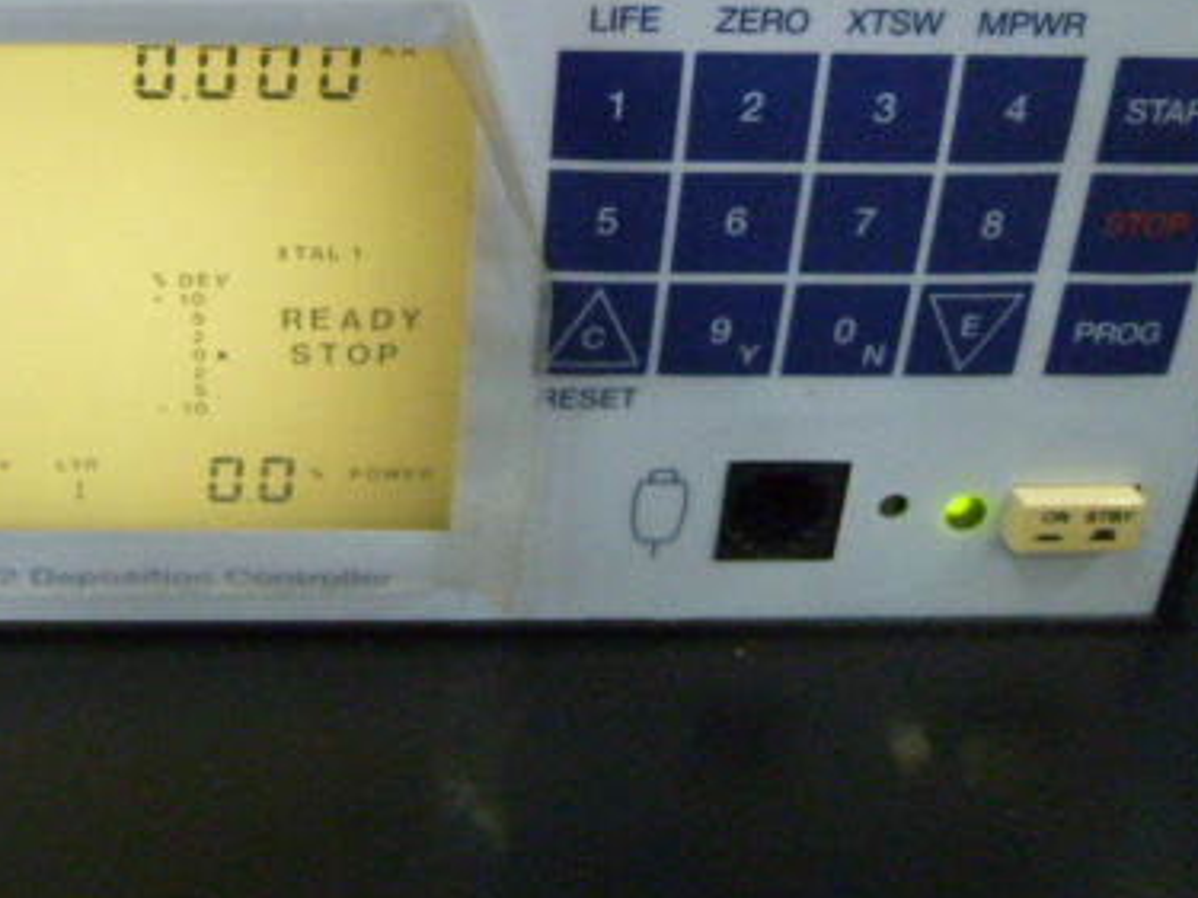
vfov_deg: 33.8
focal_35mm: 41
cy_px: 141
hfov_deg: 44.5
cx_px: 323
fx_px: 1418
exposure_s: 1/40
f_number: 2.2
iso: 400
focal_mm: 4.3
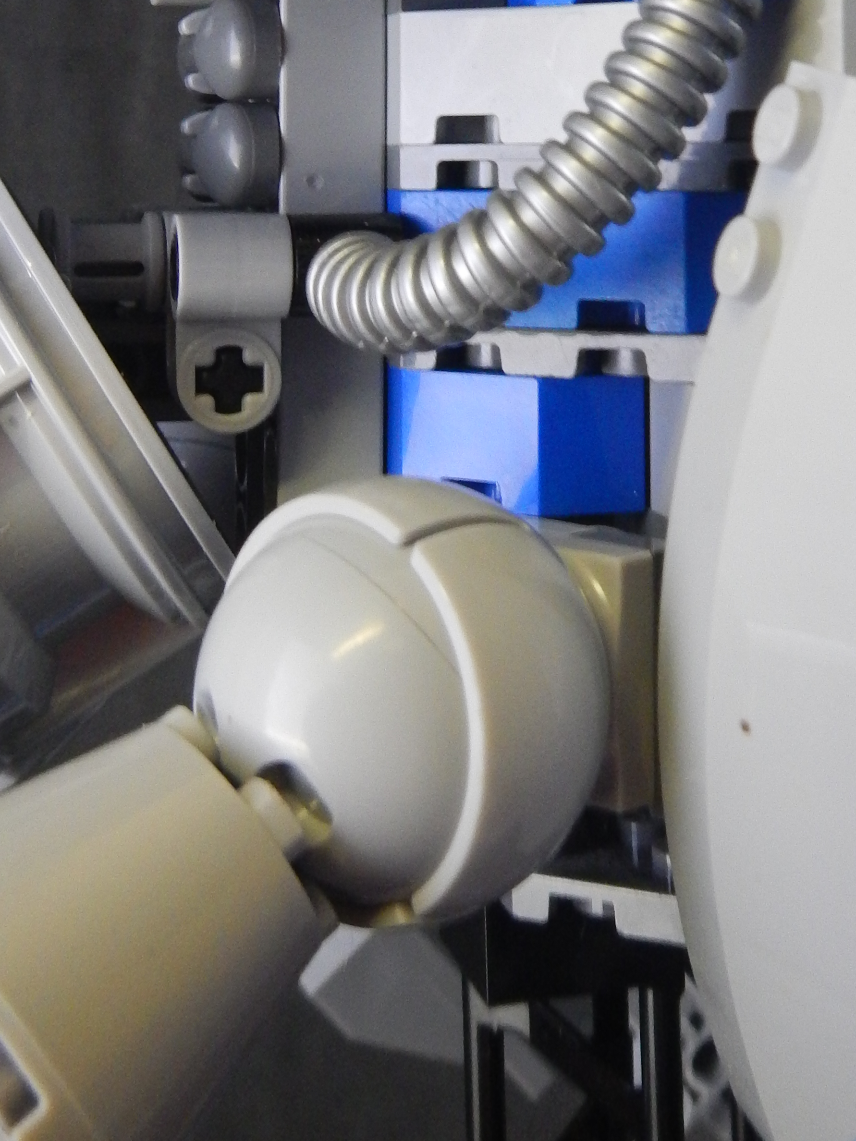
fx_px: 2110
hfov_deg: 22.9
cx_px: 542
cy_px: 55
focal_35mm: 64
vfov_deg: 28.7
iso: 450
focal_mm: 5.9
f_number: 3.9
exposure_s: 1/8
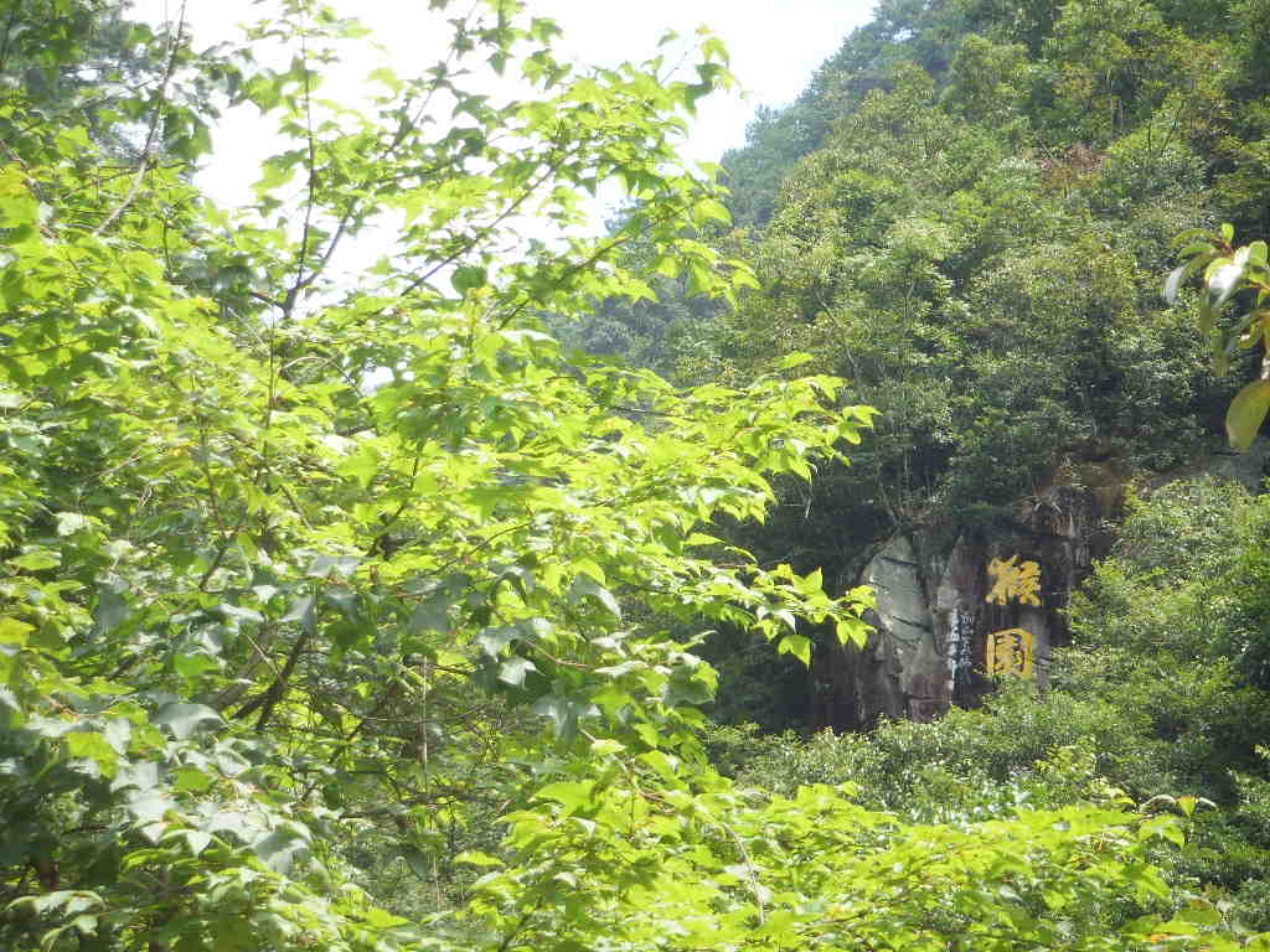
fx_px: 4293
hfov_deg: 16.8
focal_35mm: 117
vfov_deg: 12.7
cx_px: 635
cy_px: 476
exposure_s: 1/180
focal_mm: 19.8
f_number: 4.5
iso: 50
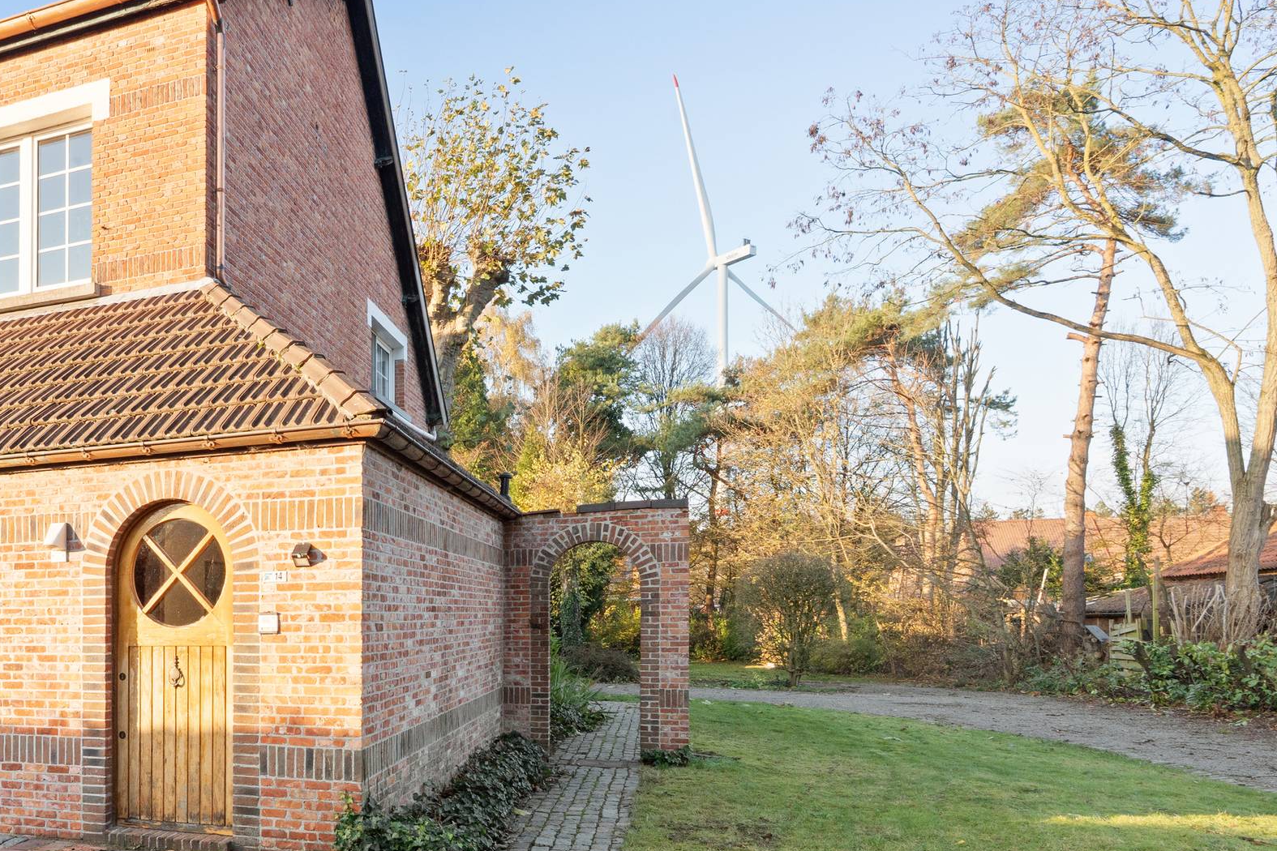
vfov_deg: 48.2
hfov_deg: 62.4
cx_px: 265
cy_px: 462
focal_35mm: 27
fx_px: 951
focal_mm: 16.5
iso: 400
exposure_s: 1/125
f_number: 11
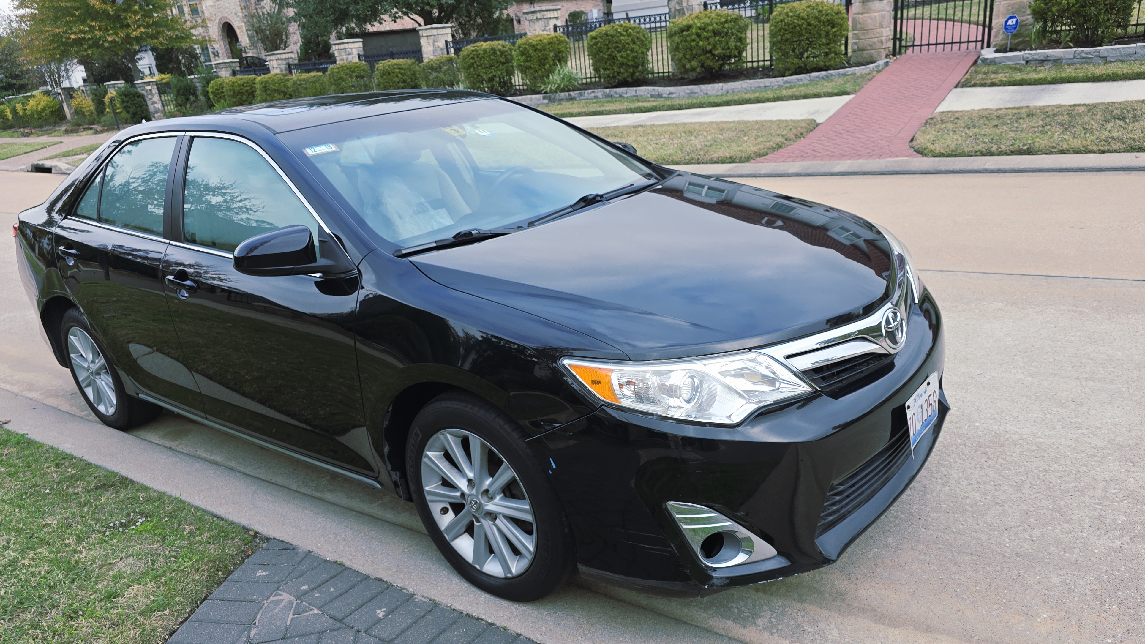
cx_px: 592
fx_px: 789
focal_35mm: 26
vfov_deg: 44.3
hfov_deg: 71.9
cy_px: 345
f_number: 1.7
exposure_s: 1/192
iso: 12
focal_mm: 6.3
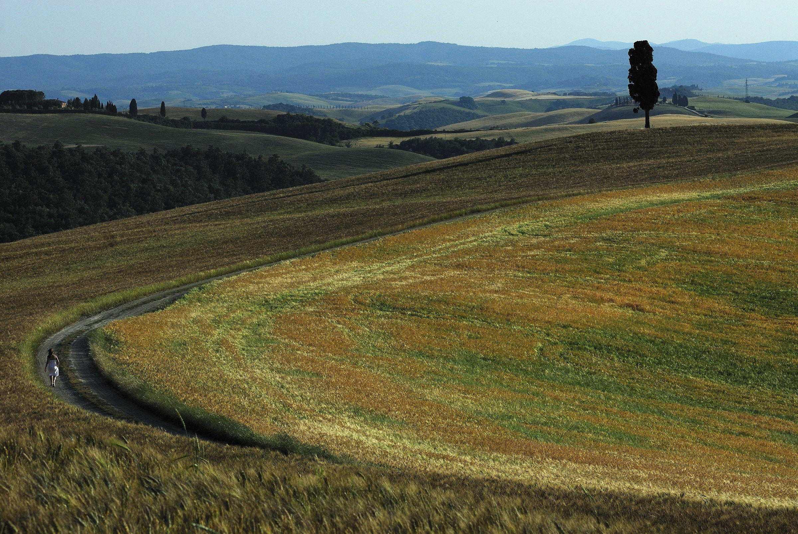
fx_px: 2829
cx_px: 399
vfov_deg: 10.8
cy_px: 267
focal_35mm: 128
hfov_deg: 16.1
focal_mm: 85
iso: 160
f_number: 8
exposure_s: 1/640
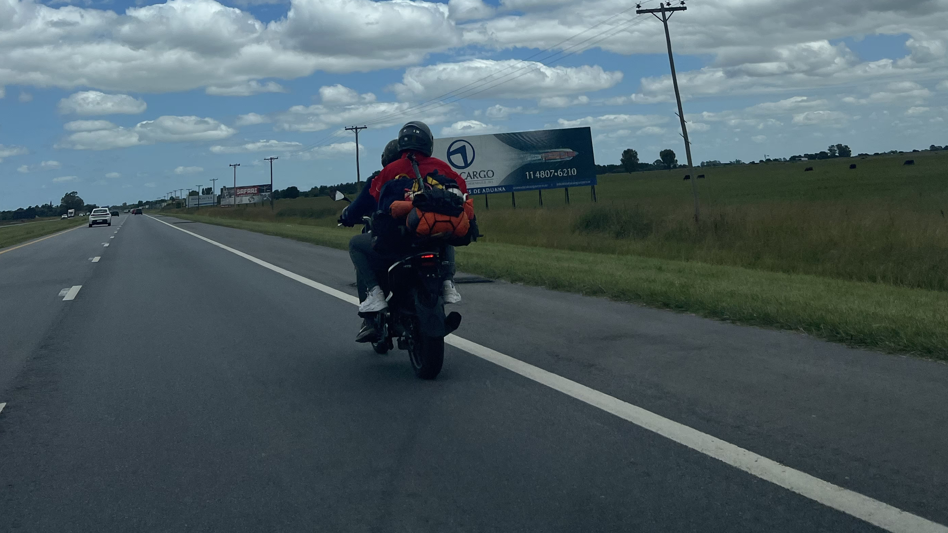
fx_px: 1031
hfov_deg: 49.4
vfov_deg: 25.3
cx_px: 446
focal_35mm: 41
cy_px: -145
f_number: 1.5
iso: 50
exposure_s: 1/10309
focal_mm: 5.7
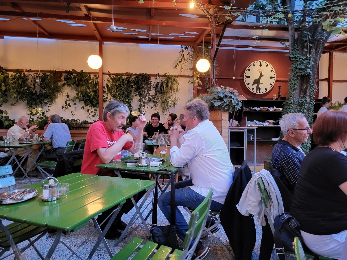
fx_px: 261
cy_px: 130
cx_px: 174
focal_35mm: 26
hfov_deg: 67.3
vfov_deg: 53.1
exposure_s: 1/20
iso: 1250
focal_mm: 5.4
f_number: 1.8
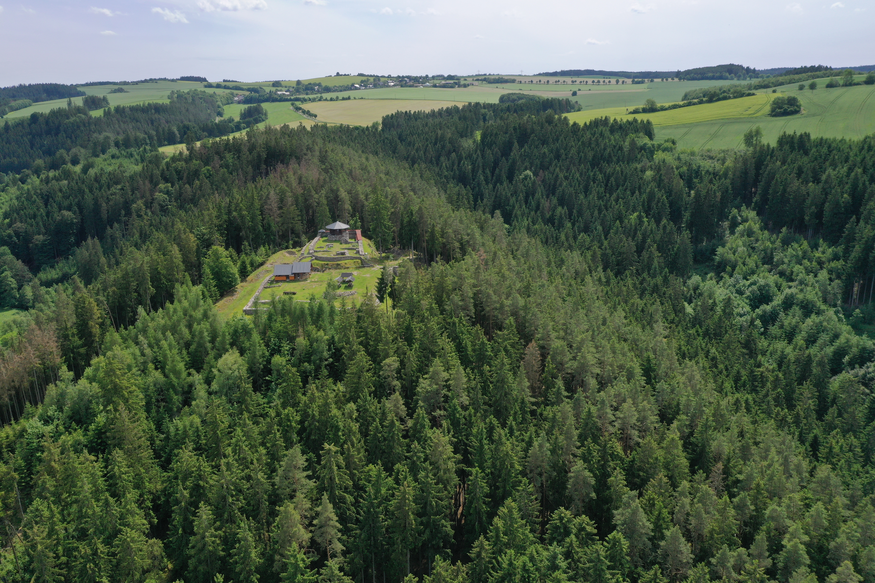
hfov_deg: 65.5
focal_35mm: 28
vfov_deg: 46.4
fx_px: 681
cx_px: 438
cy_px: 292
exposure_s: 1/500
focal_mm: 10.26
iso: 100
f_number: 6.3
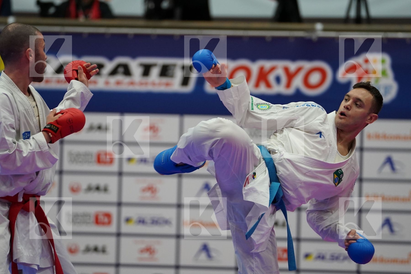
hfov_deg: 8.0
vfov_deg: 5.3
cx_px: 206
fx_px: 2957
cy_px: 137
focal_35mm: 259
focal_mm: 173
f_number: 2.8
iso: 2500
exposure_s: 1/1000
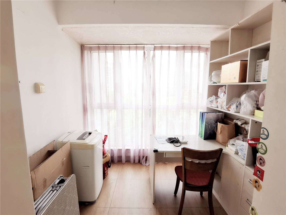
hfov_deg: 91.0
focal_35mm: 17
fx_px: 140
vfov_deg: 74.7
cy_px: 108
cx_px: 143
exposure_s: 1/100
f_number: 2.2
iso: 100
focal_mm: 2.26
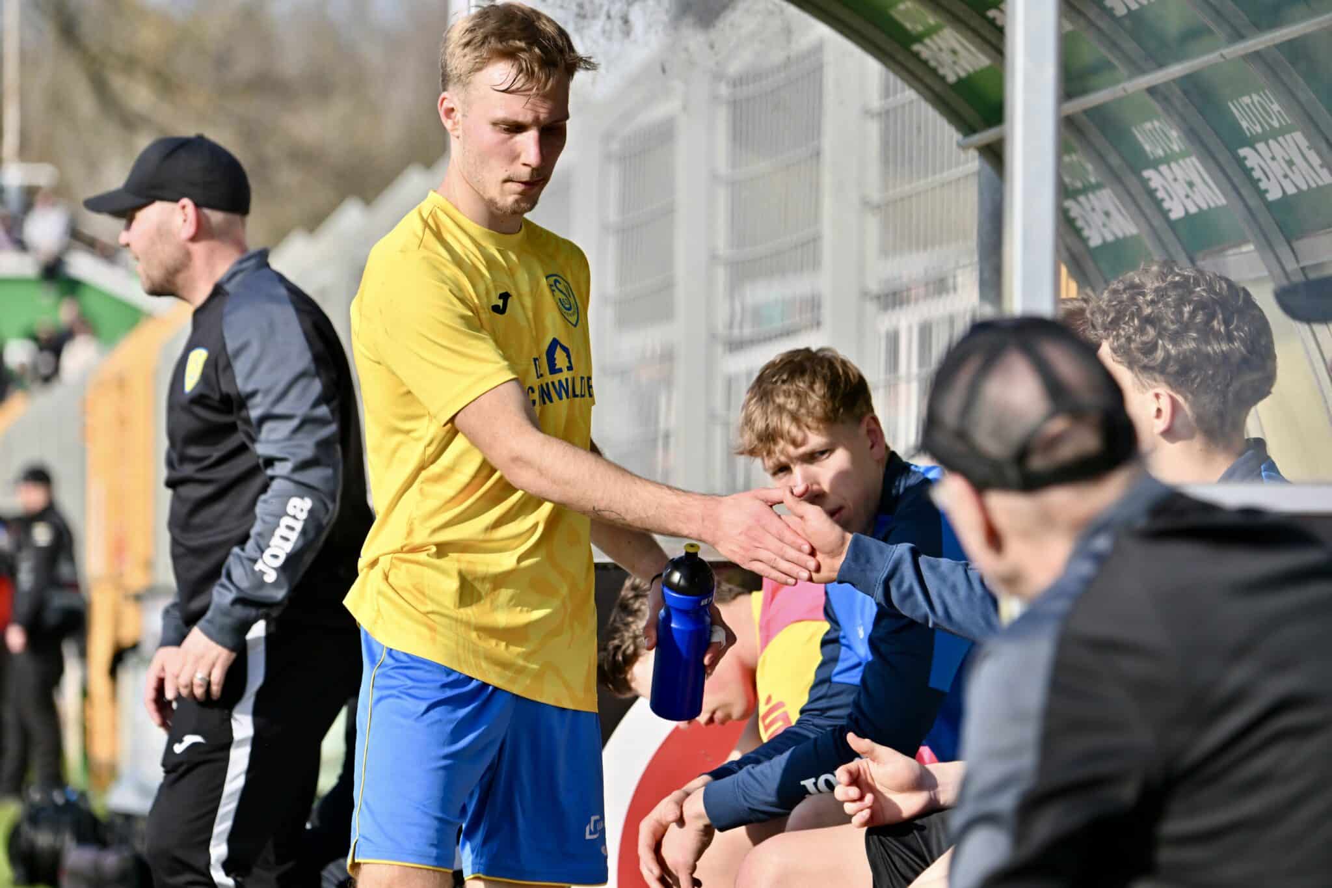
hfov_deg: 9.4
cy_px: 444
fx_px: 8139
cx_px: 666
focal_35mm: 220
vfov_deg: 6.2
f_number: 5.6
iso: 250
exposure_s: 1/1250
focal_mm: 220
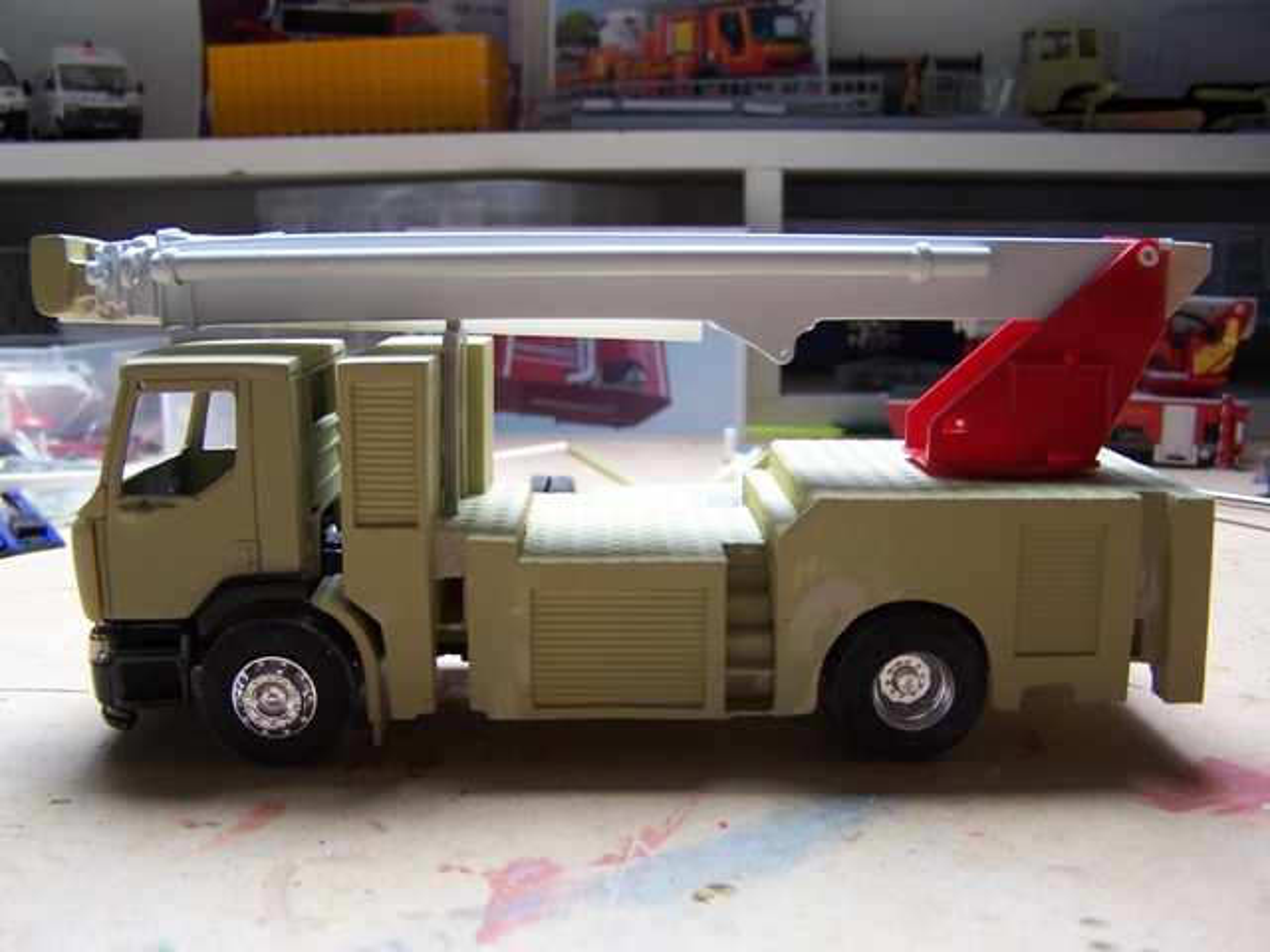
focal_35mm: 38
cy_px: 476
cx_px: 635
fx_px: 1394
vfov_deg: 37.7
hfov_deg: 49.0
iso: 80
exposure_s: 1/60
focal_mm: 6.3
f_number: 2.8
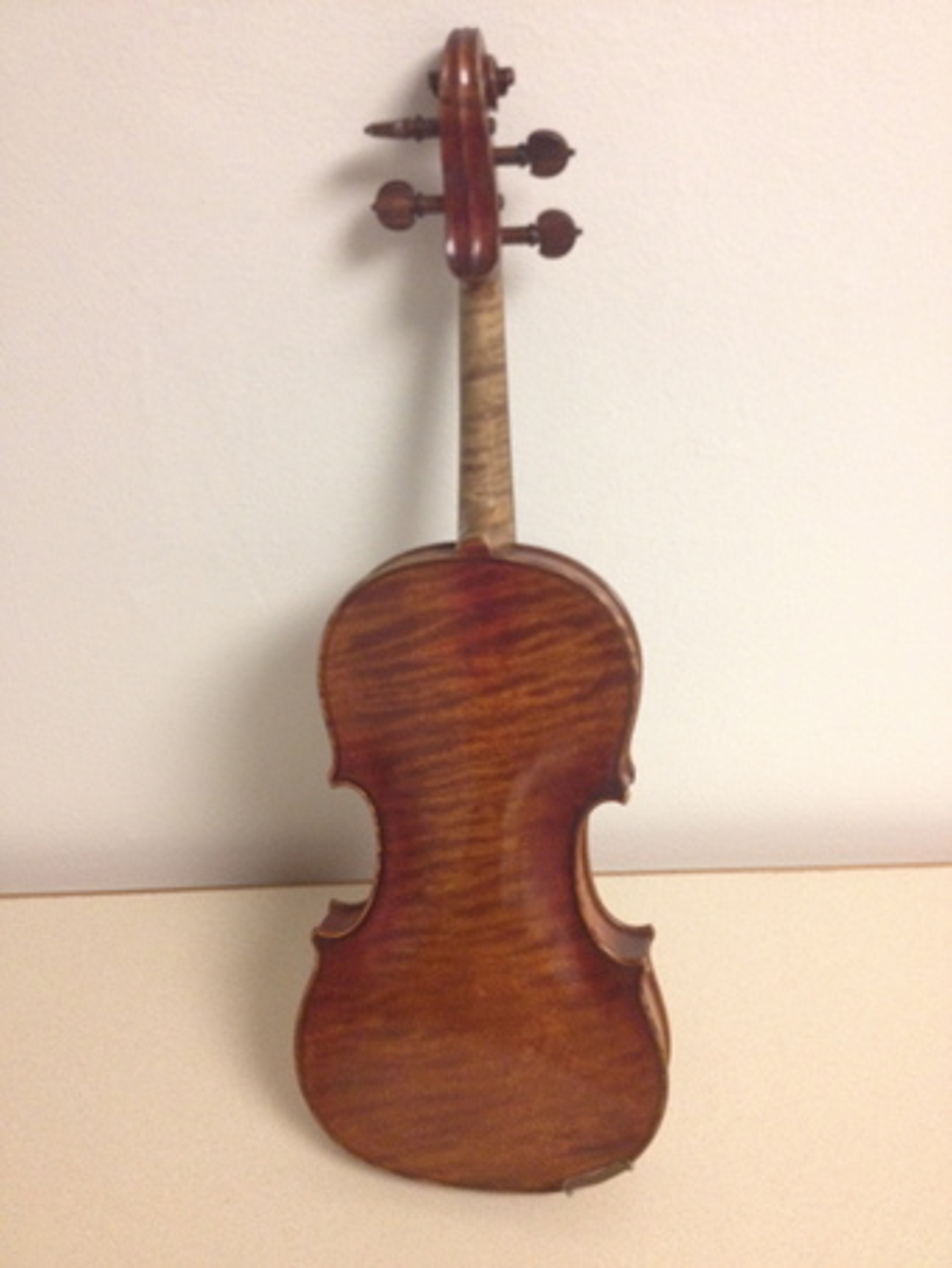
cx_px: 476
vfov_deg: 52.6
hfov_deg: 40.7
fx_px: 1283
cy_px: 634
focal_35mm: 35
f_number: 2.4
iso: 320
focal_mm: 4.28
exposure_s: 1/20
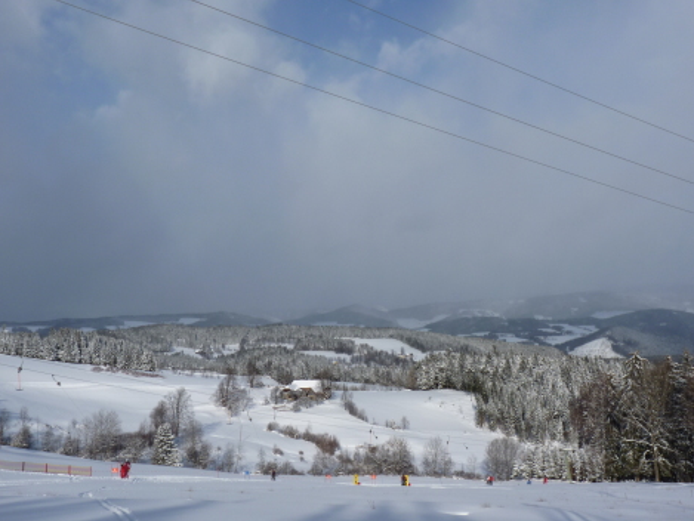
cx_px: 352
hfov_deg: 42.9
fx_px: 882
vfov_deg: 32.9
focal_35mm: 44
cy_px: 258
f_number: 6.3
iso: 80
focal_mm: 7.6
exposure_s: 1/500
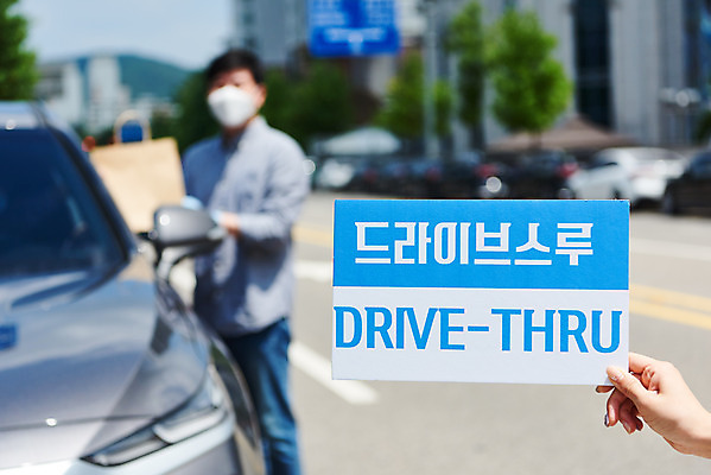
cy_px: 238
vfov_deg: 19.5
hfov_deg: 28.8
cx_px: 356
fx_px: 1383
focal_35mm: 70
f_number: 4.5
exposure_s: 1/3200
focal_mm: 70
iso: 200
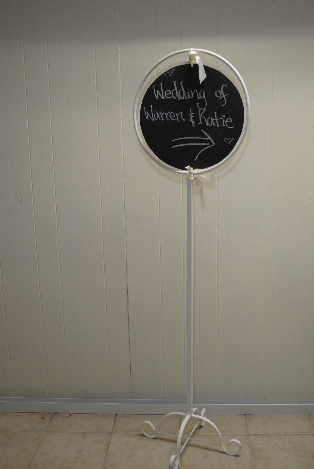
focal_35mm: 40
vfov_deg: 48.4
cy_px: 244
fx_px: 522
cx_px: 163
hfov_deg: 33.5
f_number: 4
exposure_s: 1/40
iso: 400
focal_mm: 24
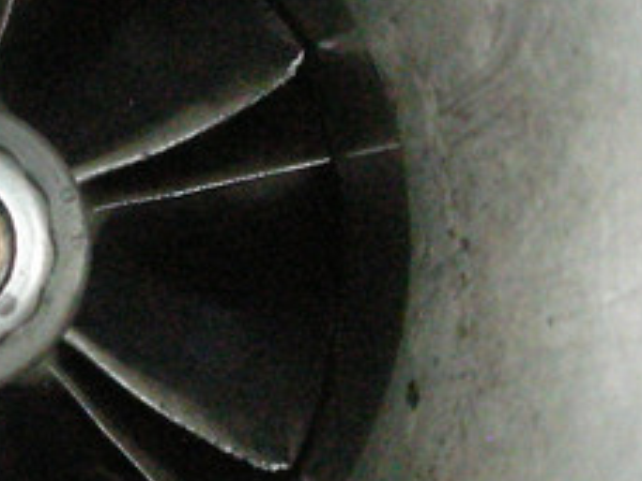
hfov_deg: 11.9
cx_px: -46
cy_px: 335
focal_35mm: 164
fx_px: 3042
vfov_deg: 9.0
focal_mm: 5.8
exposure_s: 1/60.1
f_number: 8.5
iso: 400
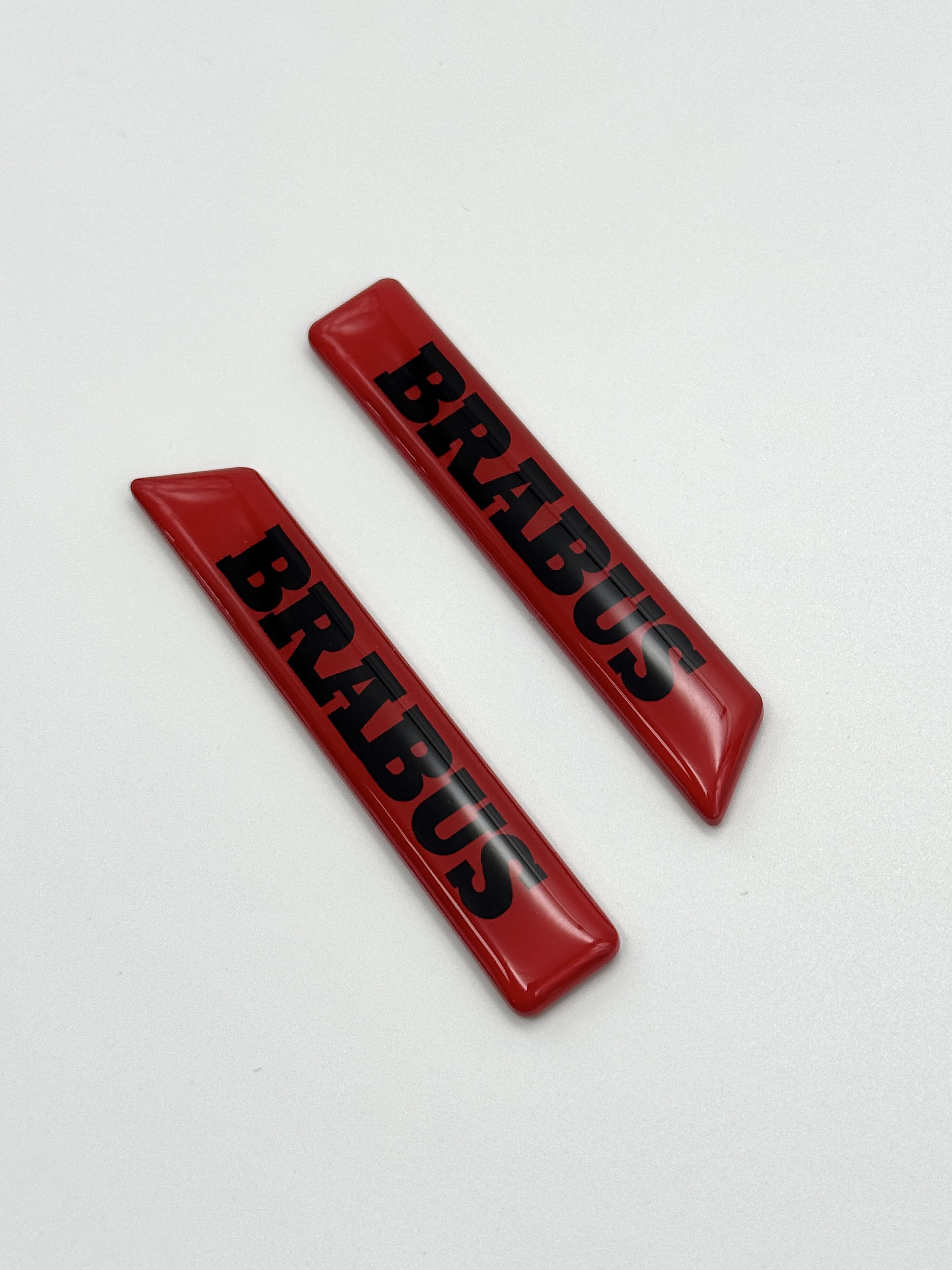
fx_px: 1870
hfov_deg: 28.6
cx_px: 482
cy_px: 599
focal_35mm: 51
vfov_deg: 37.5
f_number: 1.78
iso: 64
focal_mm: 6.76
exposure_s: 1/900
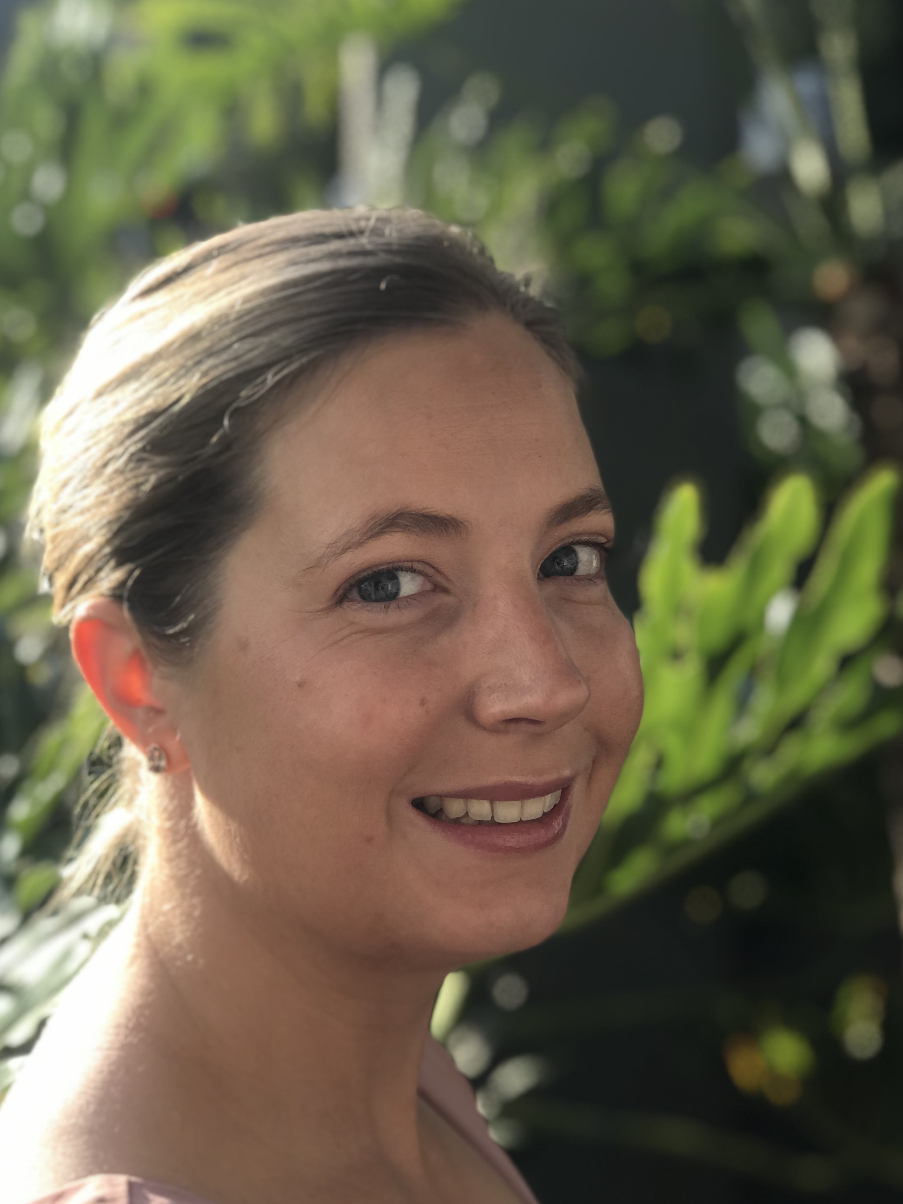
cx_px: 456
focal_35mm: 67
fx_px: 2330
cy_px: 631
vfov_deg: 29.0
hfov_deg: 21.9
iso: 20
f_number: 2.8
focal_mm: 6.6
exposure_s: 1/159
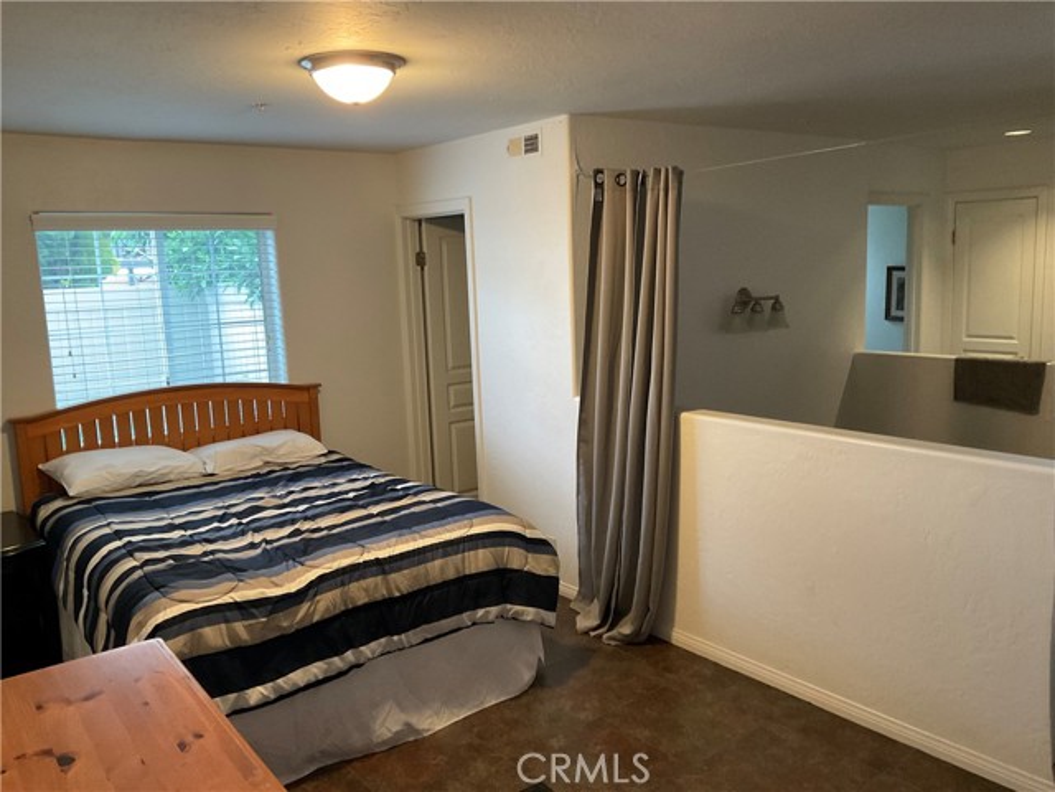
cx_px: 528
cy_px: 396
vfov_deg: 48.2
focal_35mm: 29
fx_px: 884
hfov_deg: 61.7
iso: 250
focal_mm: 3
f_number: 1.8
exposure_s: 1/60
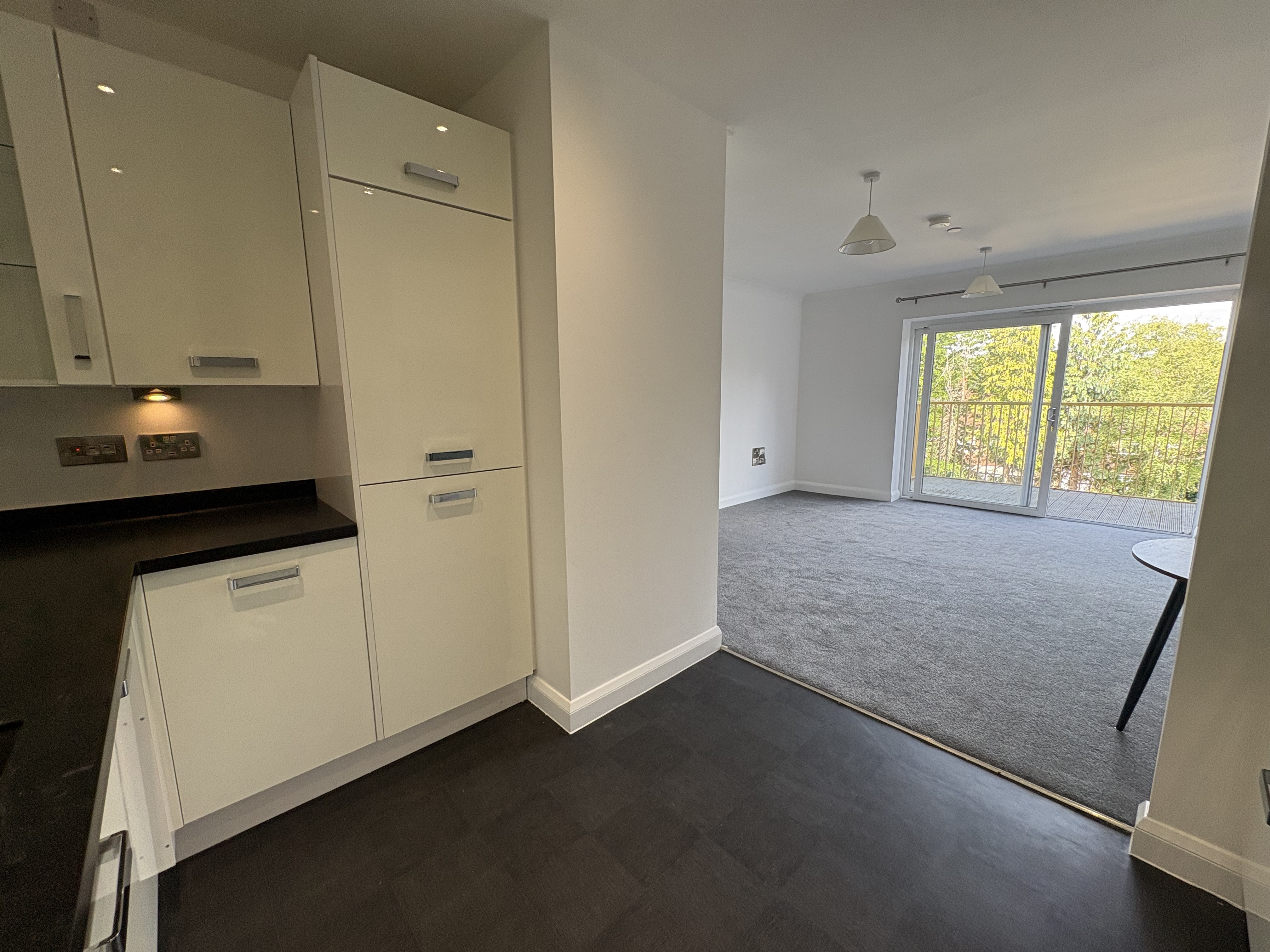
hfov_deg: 102.1
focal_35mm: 14
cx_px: 635
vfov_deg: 85.7
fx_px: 514
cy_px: 476
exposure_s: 1/100
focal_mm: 2.22
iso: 100
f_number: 2.2
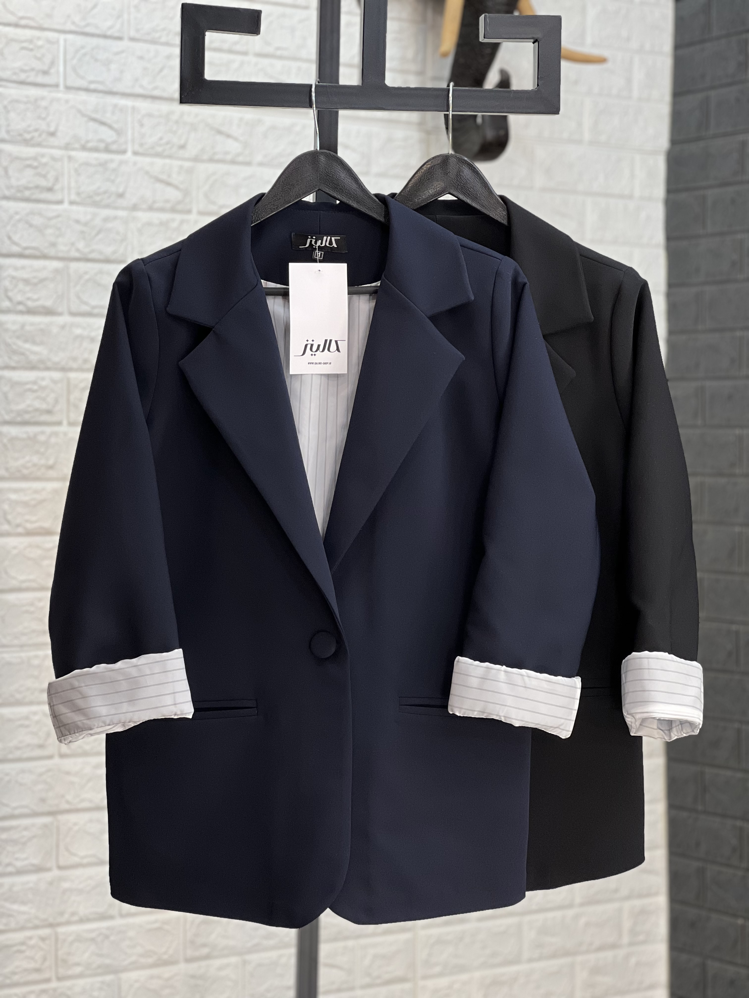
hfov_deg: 19.1
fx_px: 2221
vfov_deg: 25.3
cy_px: 499
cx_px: 374
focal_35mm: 77
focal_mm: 9
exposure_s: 1/100
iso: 80
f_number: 2.8
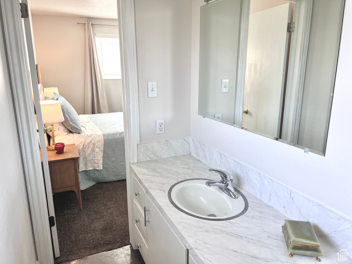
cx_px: 176
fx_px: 264
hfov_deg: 67.3
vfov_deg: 53.1
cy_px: 132
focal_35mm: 26
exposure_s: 1/121
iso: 64
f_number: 1.5
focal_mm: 5.7
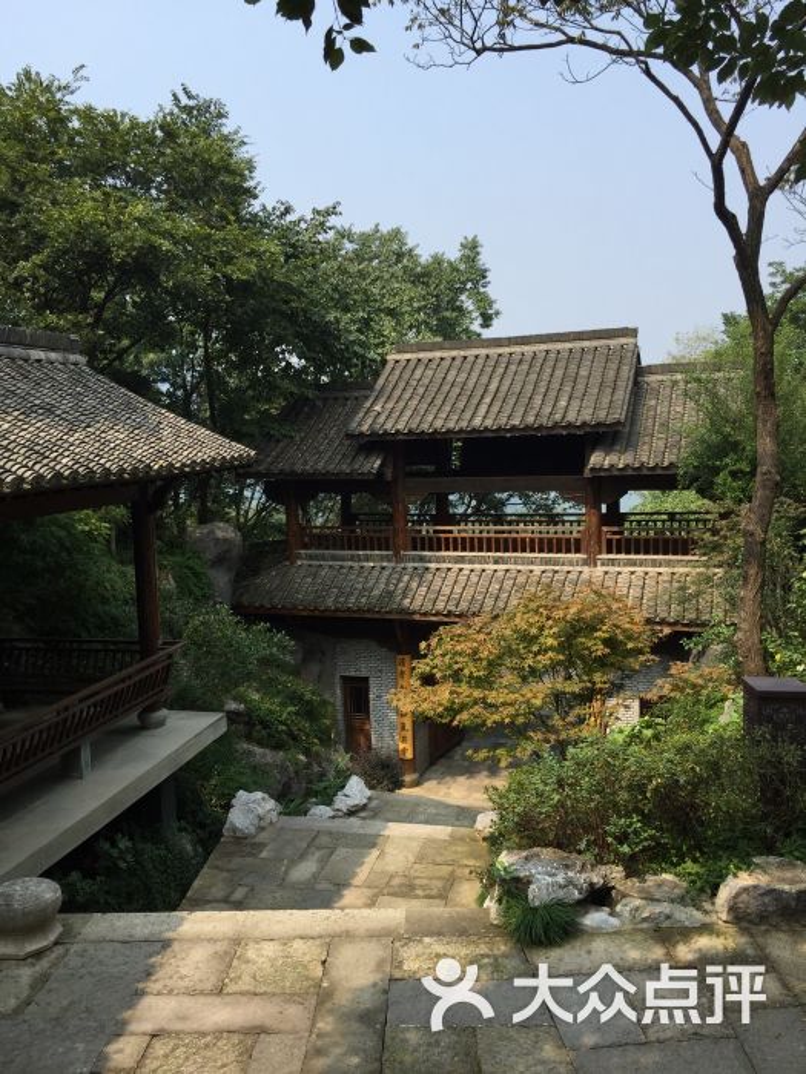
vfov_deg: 61.7
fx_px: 900
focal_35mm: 29
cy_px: 537
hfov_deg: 48.2
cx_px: 403
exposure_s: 1/1364
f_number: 2.2
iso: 32
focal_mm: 4.15
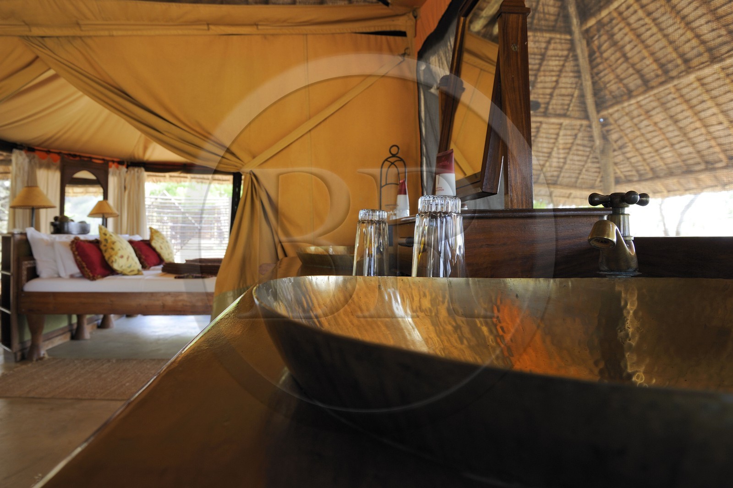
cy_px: 244
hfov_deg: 73.8
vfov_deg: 53.1
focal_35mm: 24
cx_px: 366
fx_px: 488
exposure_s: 1/5
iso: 400
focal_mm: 24
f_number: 10
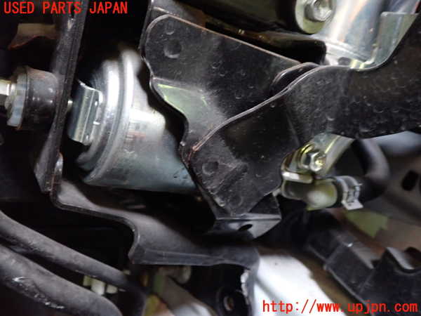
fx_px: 365
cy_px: 158
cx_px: 210
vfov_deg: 46.8
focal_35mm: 30
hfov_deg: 60.0
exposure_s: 1/20
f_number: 2.3
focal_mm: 5.4
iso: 800
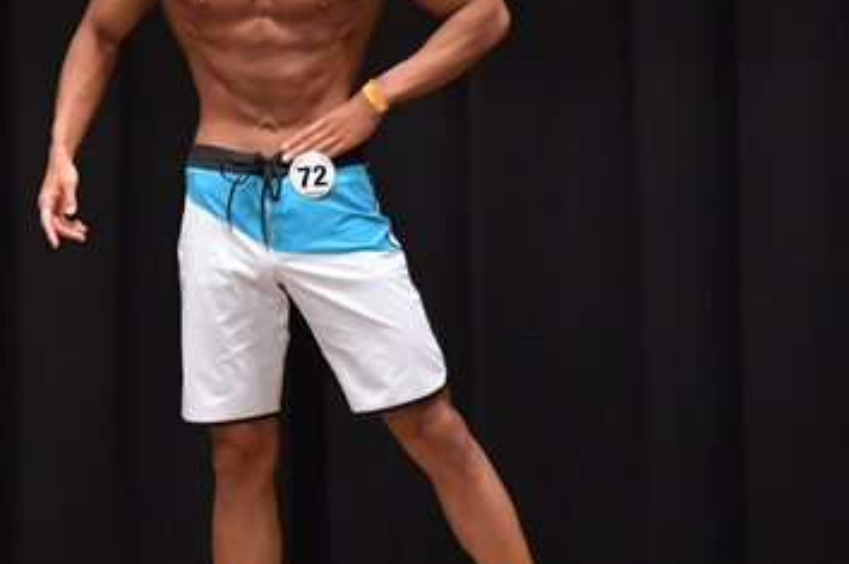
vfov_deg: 2.8
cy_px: 257
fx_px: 11611
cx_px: 243
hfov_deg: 4.2
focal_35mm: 493
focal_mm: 150
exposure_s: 1/400
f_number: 5.6
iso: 6400
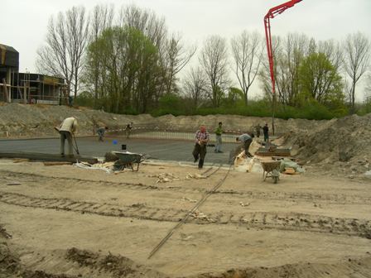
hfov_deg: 49.0
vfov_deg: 37.7
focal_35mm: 38
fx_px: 407
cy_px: 139
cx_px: 186
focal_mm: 6.3
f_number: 4
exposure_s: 1/231
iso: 50
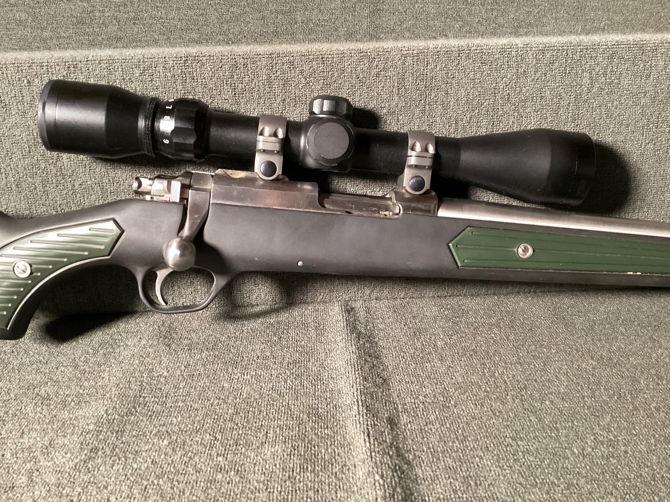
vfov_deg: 45.4
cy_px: 251
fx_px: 600
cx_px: 335
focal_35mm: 31
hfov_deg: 58.3
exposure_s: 1/30
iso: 320
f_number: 2.4
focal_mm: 3.3
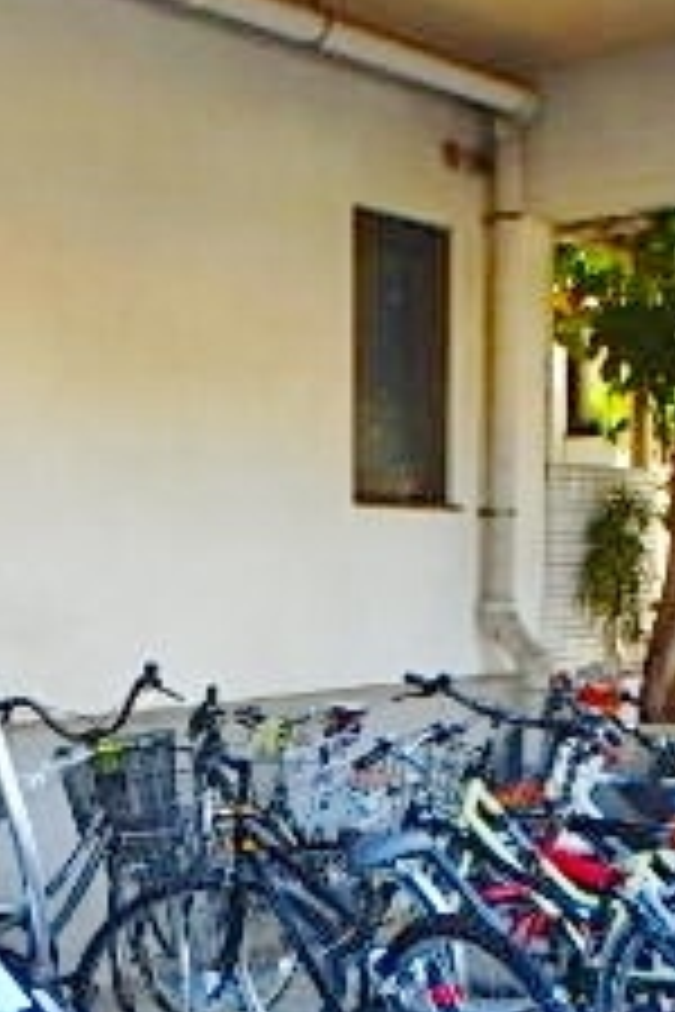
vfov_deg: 31.3
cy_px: 850
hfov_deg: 21.4
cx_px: 63
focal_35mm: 62
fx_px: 1744
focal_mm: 3.7
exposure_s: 1/125
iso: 125
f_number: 3.5
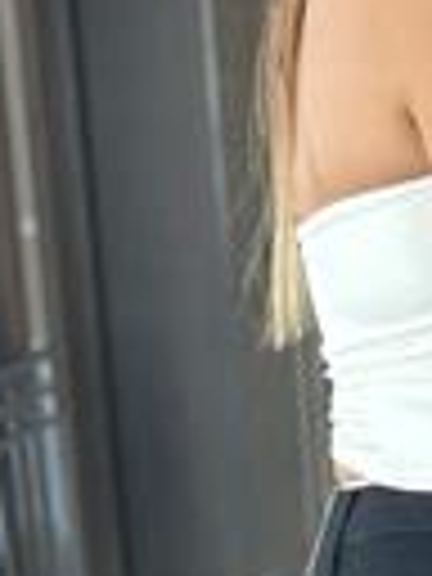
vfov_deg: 9.8
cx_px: 504
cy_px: 1094
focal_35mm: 190
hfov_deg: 7.8
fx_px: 3162
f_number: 1.78
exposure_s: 1/60
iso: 250
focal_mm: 6.86
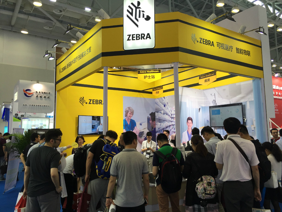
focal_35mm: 29
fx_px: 236
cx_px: 141
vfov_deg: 48.2
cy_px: 106
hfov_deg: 61.7
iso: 32
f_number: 2.2
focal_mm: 4.15
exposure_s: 1/50
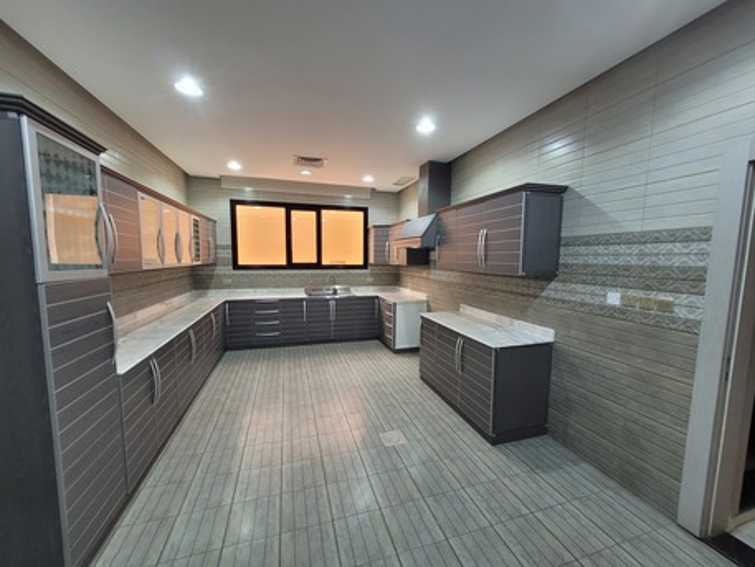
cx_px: 378
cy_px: 284
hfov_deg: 106.2
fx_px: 284
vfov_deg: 89.9
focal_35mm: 13
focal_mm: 1.74
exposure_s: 1/50
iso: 100
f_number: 2.2
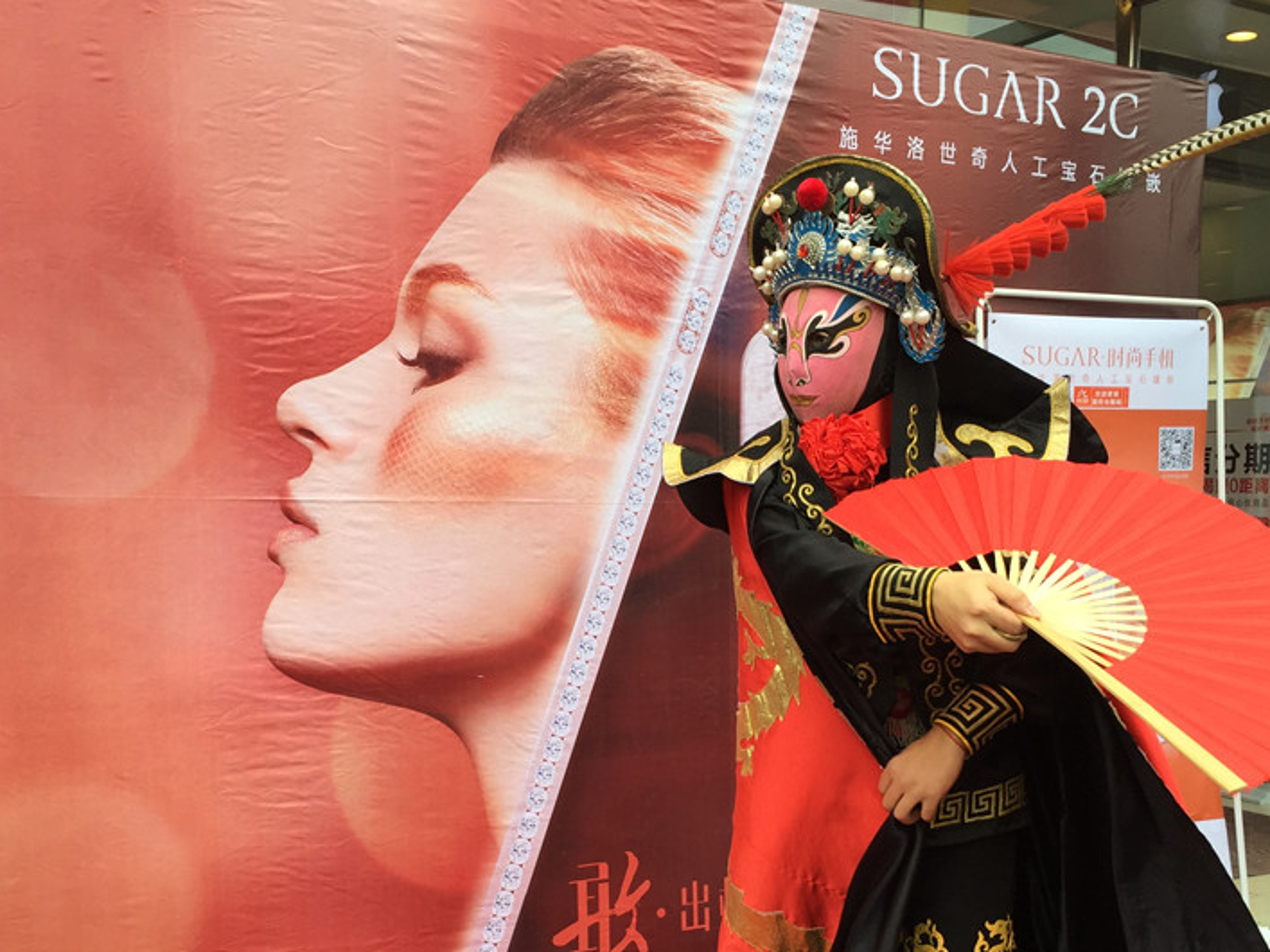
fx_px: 1504
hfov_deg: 45.8
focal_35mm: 41
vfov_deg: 34.7
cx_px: 647
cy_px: 657
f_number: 2.2
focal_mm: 4.15
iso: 32
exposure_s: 1/412
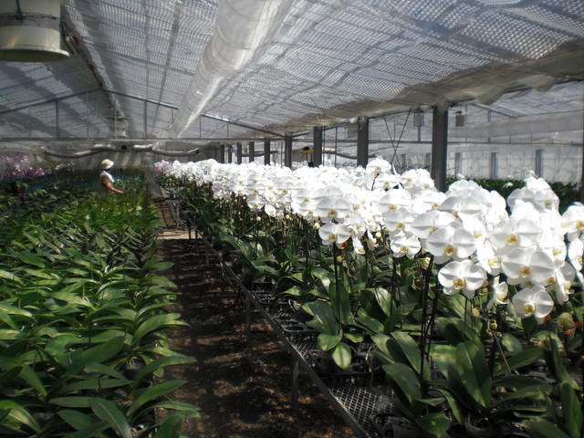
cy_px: 219
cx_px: 292
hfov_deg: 49.0
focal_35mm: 38
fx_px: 641
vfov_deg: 37.7
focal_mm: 6.3
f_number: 3.1
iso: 64
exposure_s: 1/200
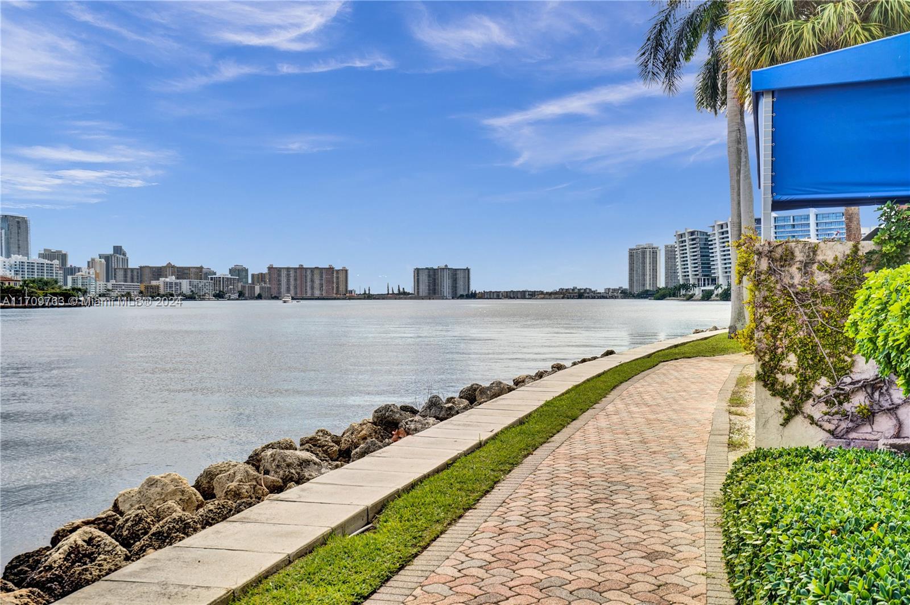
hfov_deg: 54.5
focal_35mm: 35
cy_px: 302
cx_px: 455
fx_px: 884
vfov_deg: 37.8
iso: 64
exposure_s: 1/200
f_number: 10
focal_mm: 35
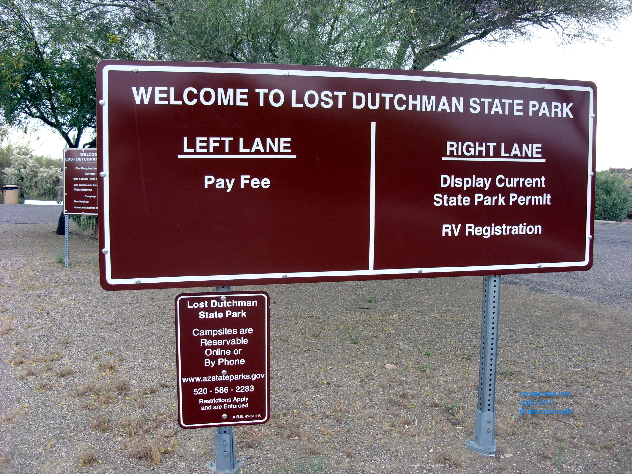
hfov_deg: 49.0
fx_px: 694
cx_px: 316
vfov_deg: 37.7
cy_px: 237
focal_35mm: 38
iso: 50
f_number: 2.8
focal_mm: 6.3
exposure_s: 1/40
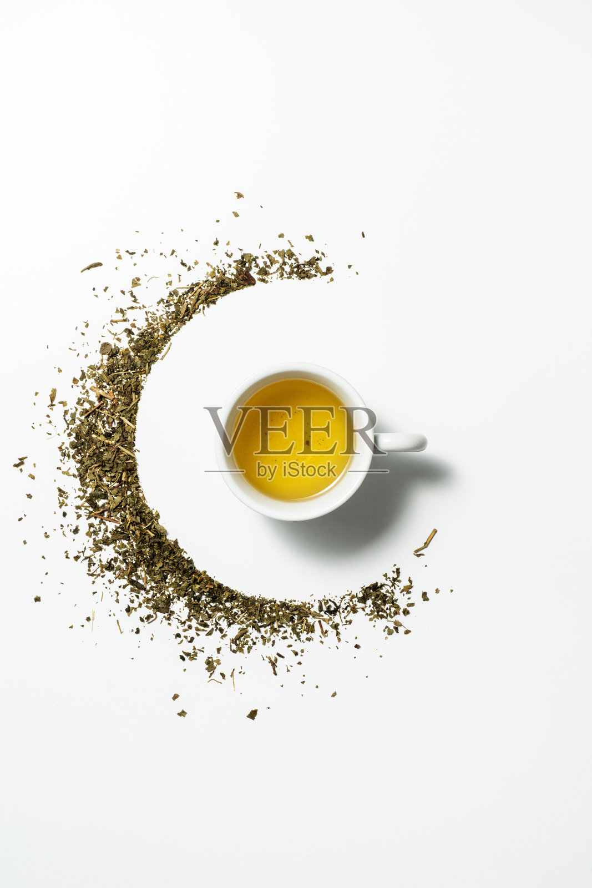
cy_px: 444
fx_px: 2219
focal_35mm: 90
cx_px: 296
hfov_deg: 15.2
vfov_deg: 22.6
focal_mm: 90
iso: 100
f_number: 22
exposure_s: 1/100
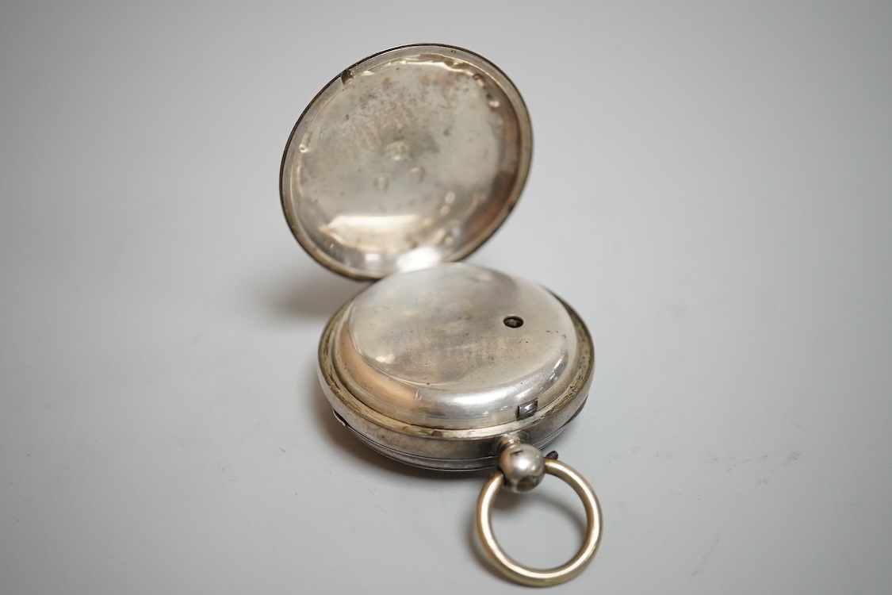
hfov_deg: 43.6
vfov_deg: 29.9
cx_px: 446
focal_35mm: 45
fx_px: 1115
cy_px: 298
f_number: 5
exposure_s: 1/500
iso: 2500
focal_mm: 30
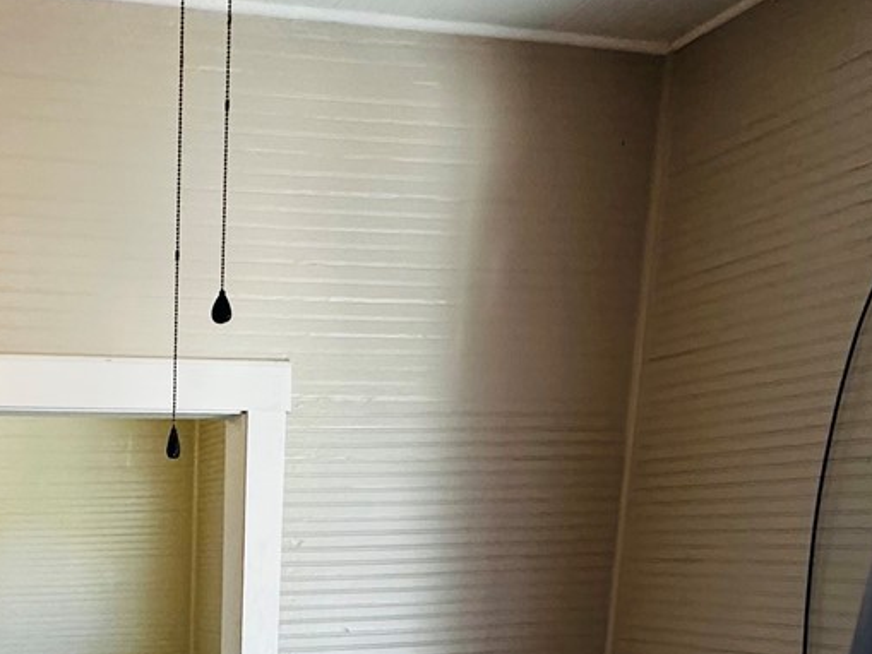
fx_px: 1109
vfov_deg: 27.8
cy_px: 830
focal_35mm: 44
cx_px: 70
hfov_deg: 39.5
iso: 250
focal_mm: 2.22
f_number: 2.2
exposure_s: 1/120
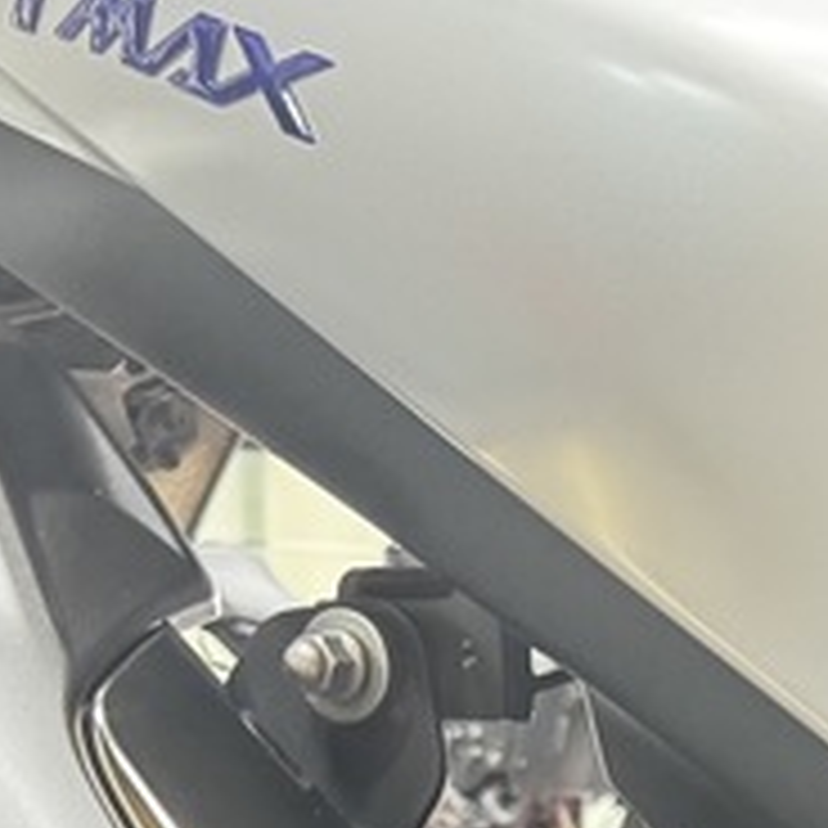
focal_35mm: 92
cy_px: 1125
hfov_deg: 17.5
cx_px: 1138
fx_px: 2490
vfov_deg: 17.5
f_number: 1.78
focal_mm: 6.76
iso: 640
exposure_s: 1/50
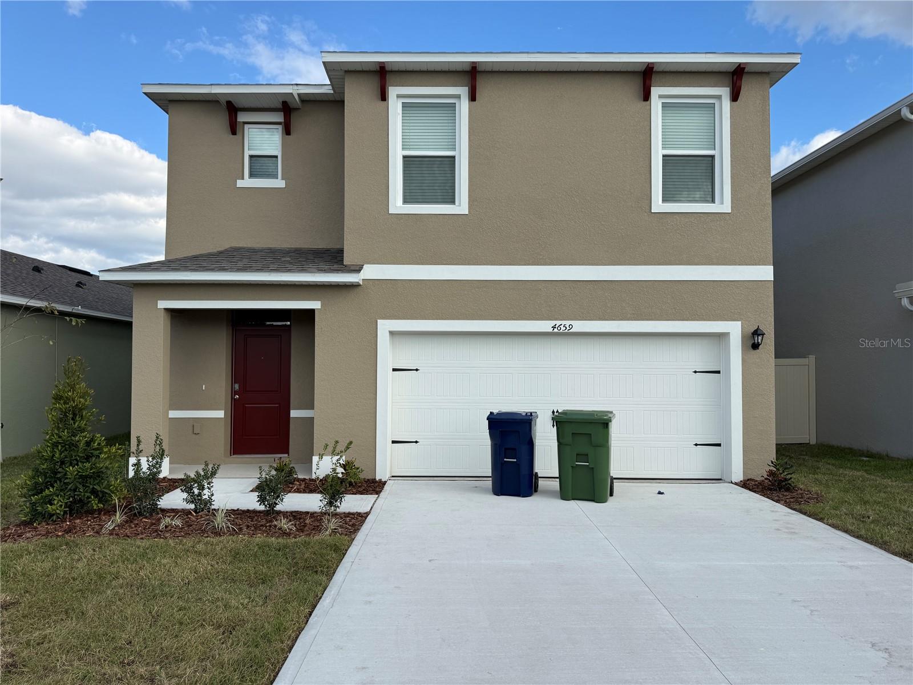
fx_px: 633
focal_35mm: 24
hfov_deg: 71.6
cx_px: 456
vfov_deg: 56.8
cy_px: 342
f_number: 1.78
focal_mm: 6.76
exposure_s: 1/2801
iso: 80
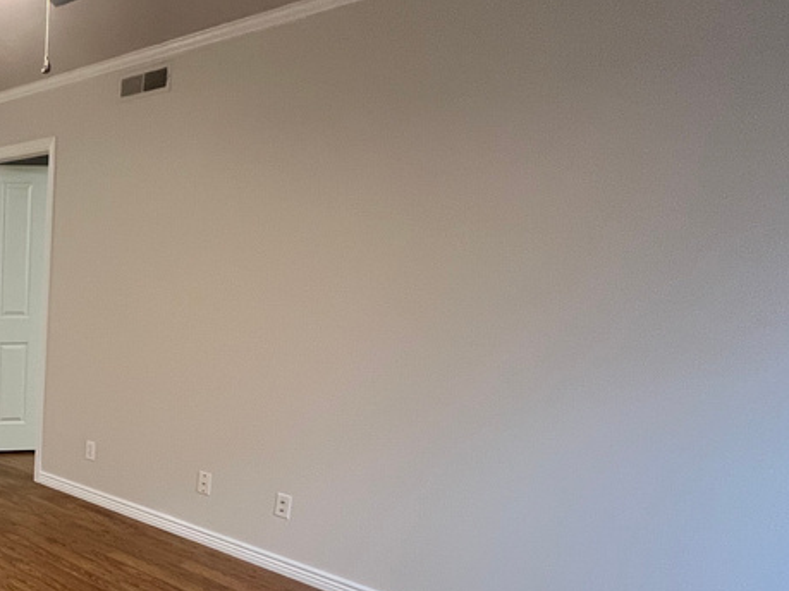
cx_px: -64
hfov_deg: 46.7
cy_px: 464
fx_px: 661
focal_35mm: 29
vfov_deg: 46.0
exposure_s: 1/60
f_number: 1.8
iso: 320
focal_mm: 1.57
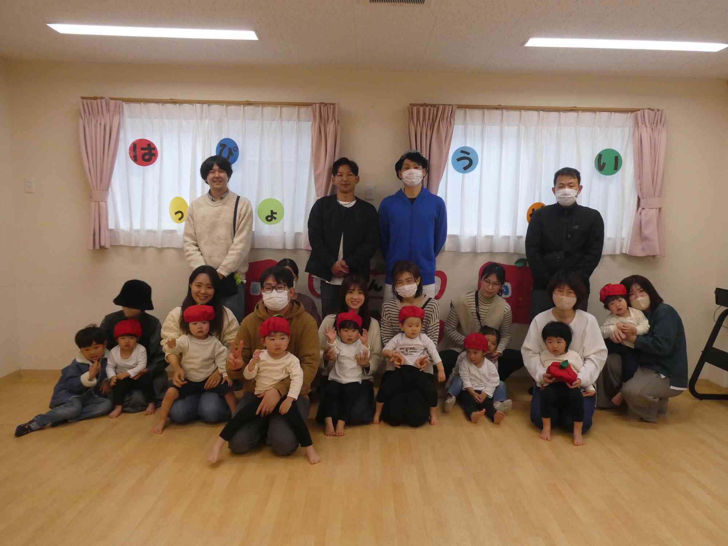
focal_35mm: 26
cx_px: 364
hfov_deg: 67.3
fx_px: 547
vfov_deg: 53.1
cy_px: 273
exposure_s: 1/80
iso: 320
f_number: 3.4
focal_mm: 4.7
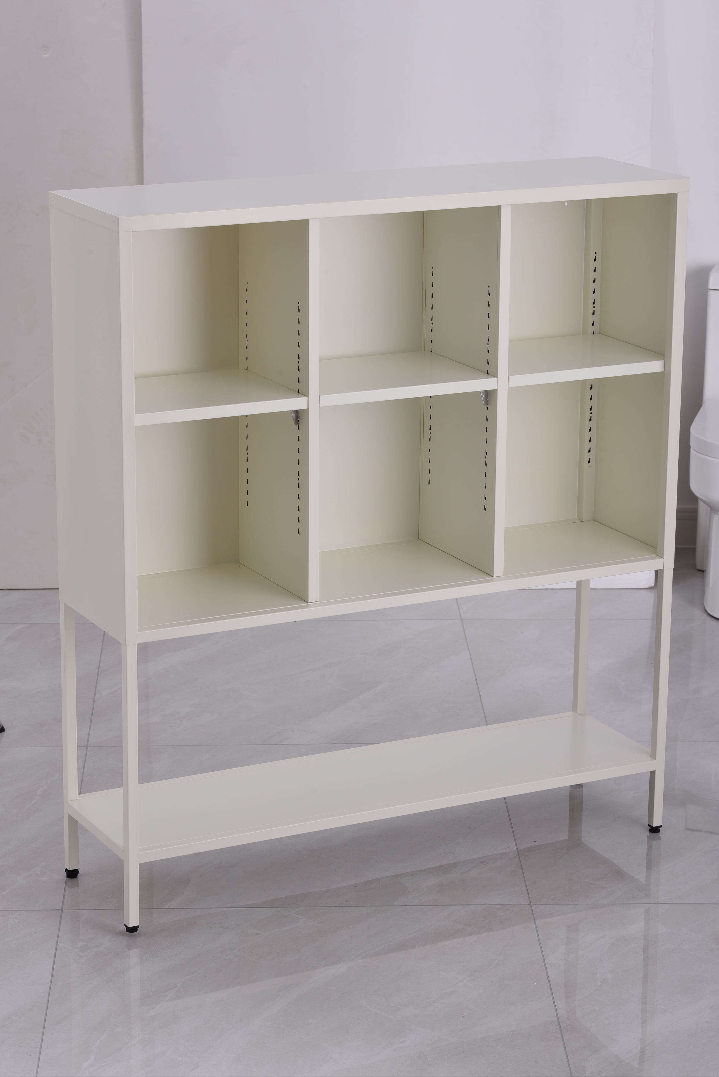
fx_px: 2695
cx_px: 360
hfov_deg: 15.2
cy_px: 538
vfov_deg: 22.6
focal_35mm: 90
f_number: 13
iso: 100
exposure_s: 1/180
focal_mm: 90
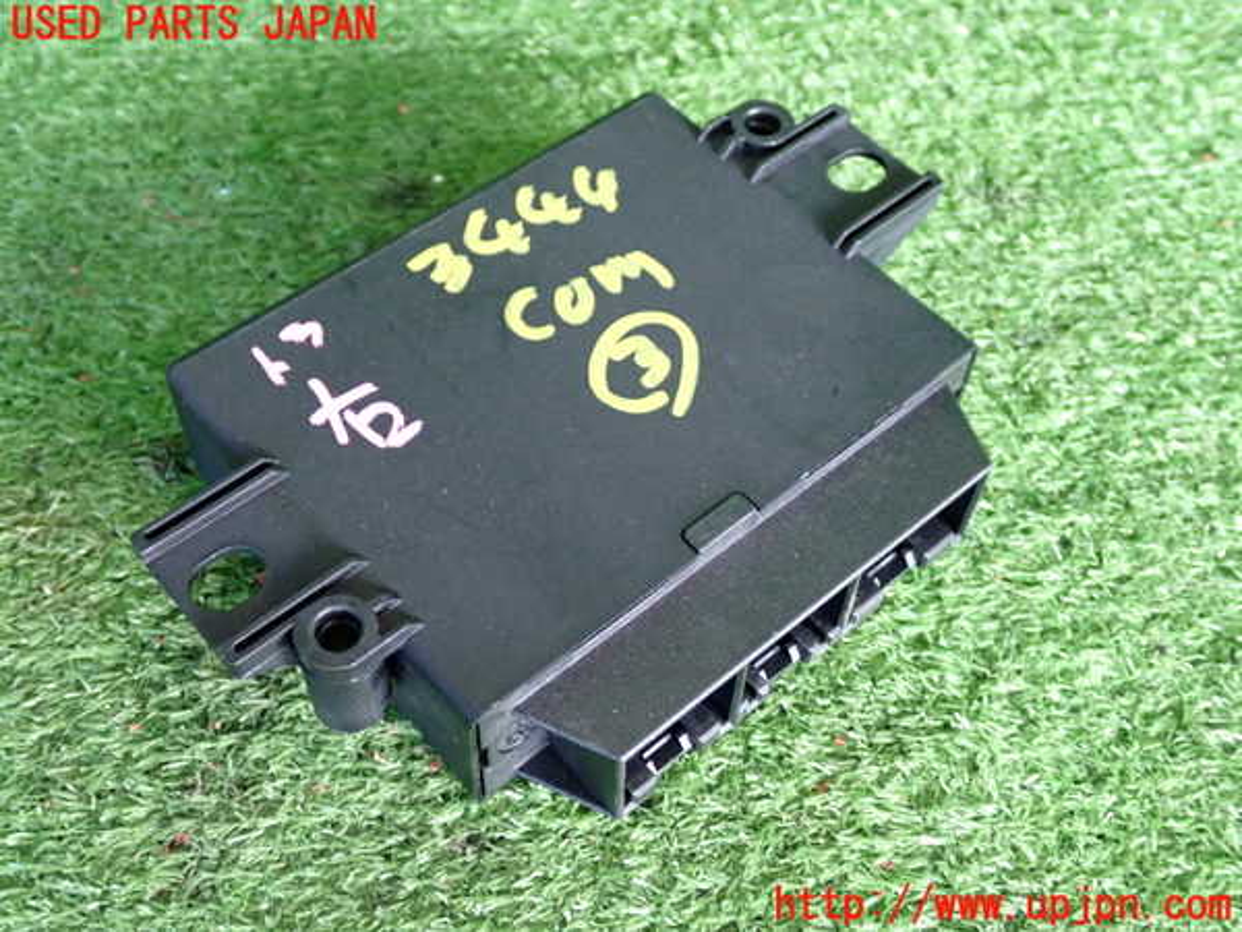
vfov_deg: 35.1
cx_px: 621
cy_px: 466
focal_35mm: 41
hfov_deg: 45.8
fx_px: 1471
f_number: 2.8
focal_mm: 7.31
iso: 800
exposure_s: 1/40
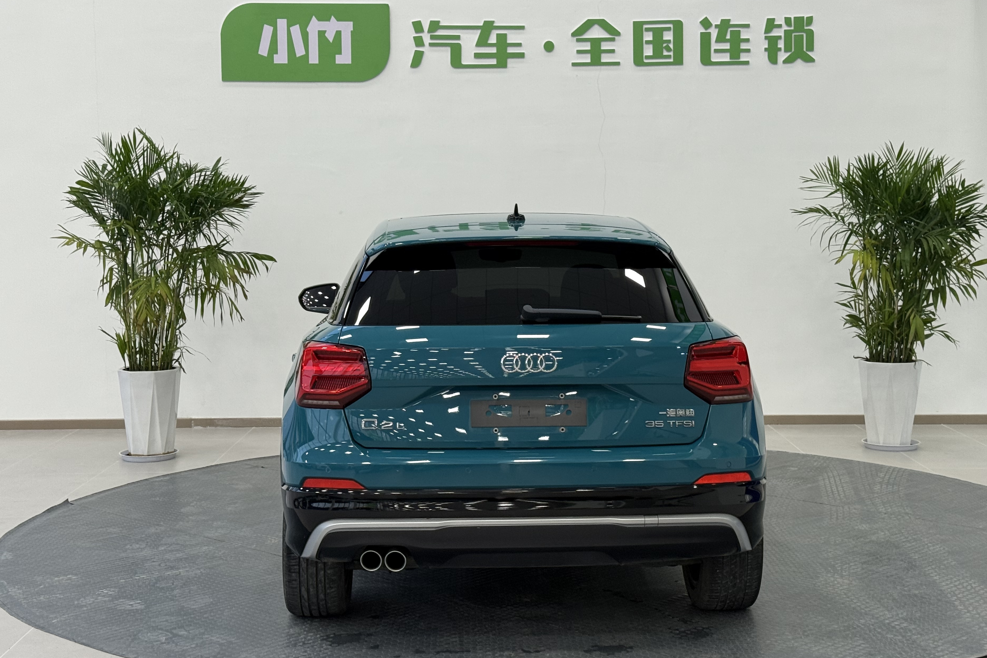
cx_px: 507
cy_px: 316
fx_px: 1480
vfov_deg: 25.1
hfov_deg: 36.9
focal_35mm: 54
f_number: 1.78
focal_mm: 6.76
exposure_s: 1/50
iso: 64
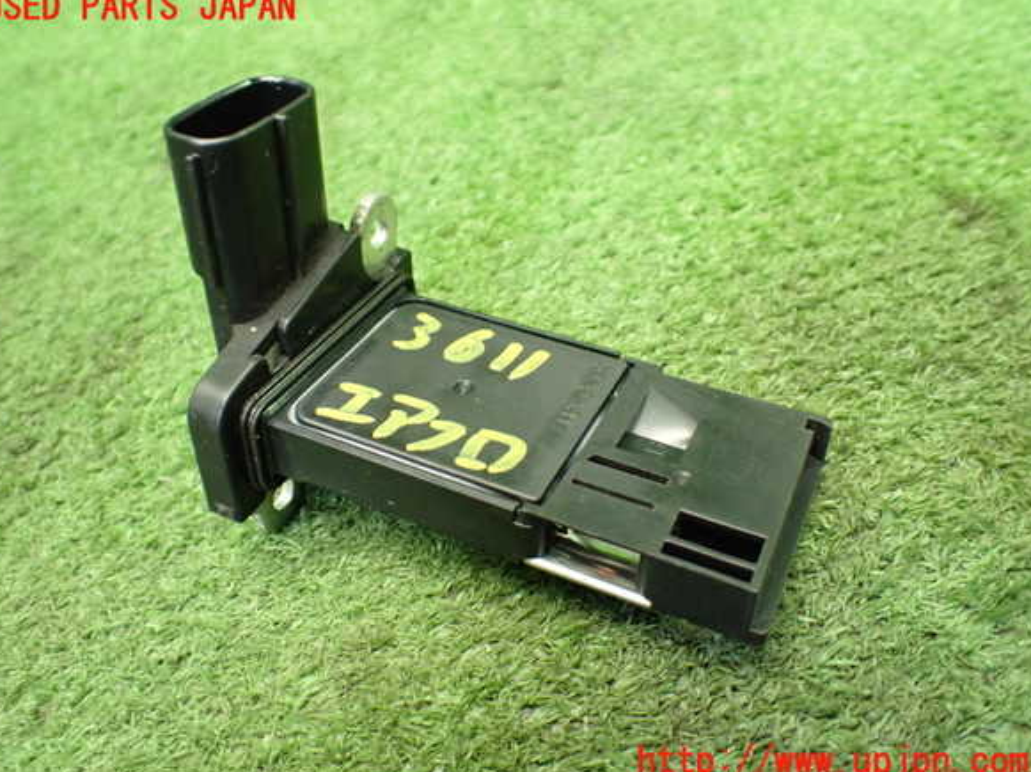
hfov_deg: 58.4
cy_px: 385
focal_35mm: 31
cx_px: 506
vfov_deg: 45.4
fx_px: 923
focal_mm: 5.4
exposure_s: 1/50
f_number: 2.3
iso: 800
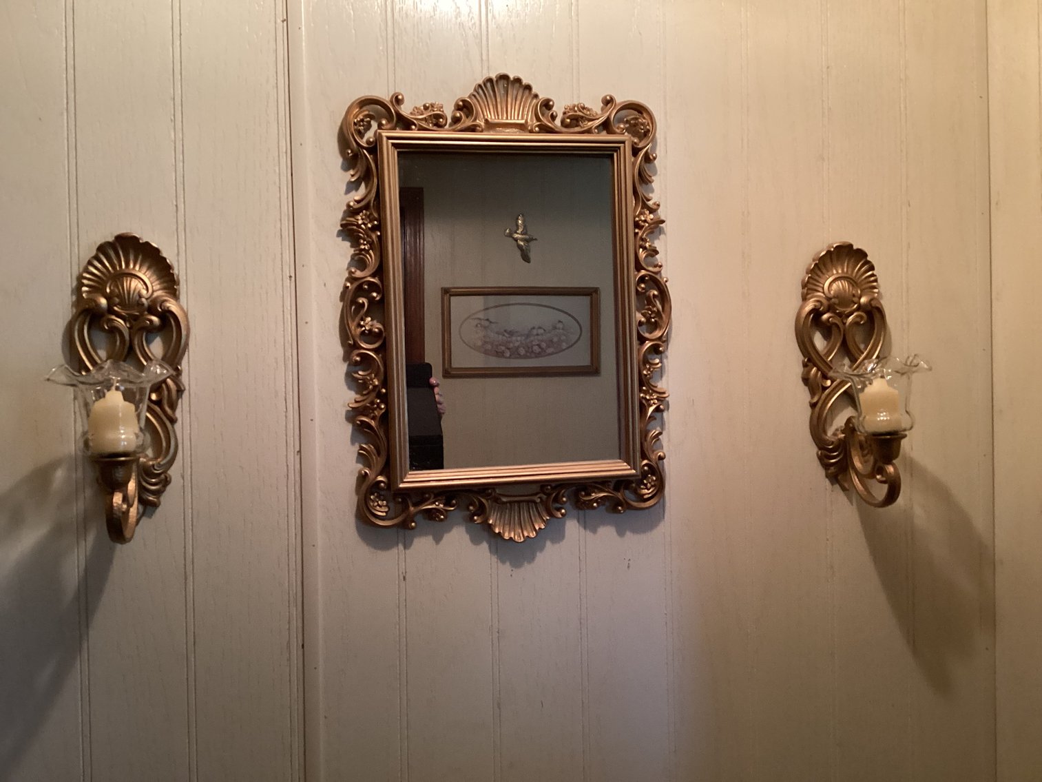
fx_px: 933
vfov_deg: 45.4
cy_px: 391
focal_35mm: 31
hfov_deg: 58.3
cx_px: 521
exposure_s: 1/40
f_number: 2.4
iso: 320
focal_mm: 3.3
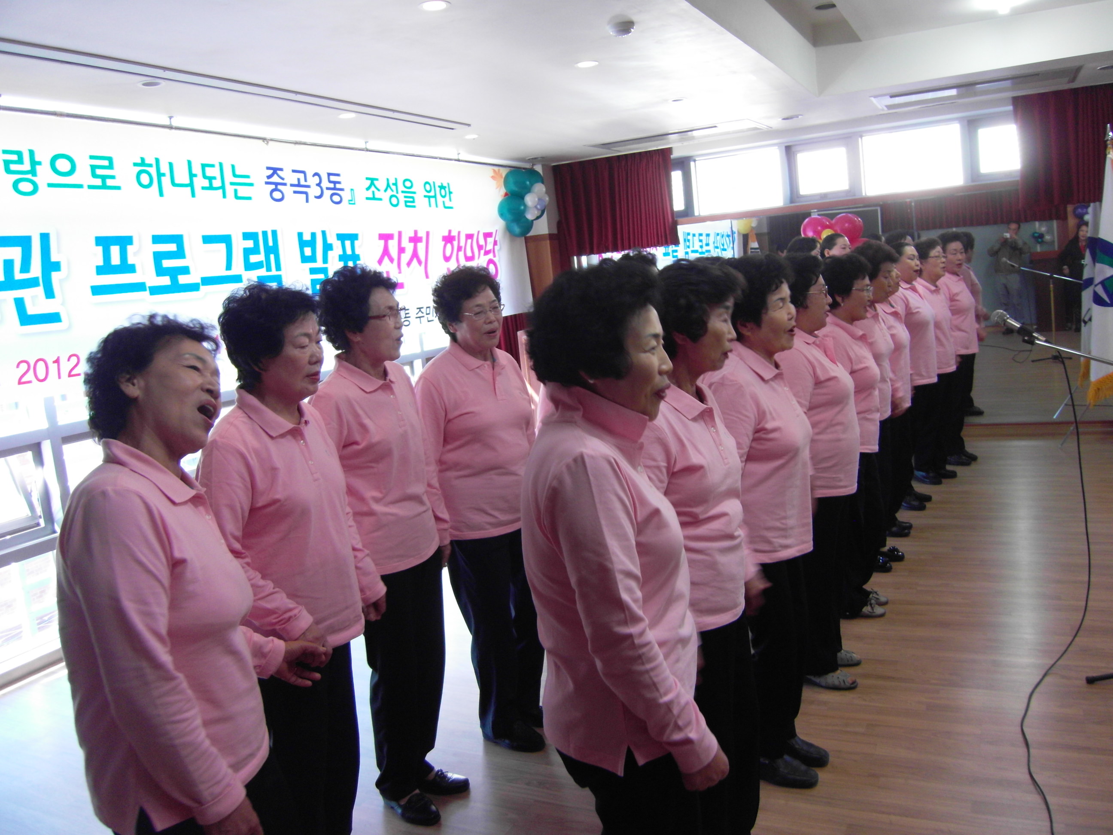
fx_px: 900
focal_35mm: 28
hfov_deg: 63.4
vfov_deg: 49.7
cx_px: 556
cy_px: 418
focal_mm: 6
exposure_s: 1/40
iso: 160
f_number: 2.8
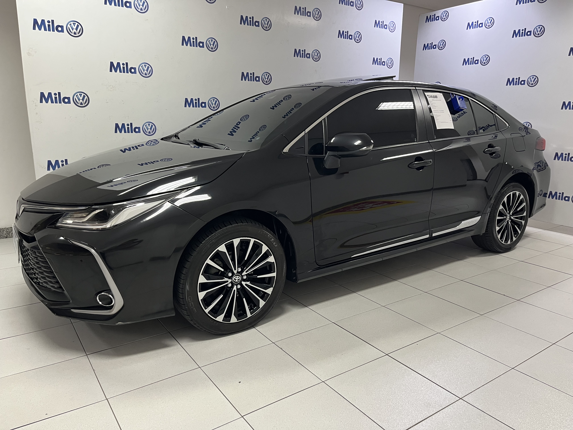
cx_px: 286
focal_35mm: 26
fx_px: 430
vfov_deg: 53.1
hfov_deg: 67.3
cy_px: 215
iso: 160
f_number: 1.6
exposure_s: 1/60
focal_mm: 5.1
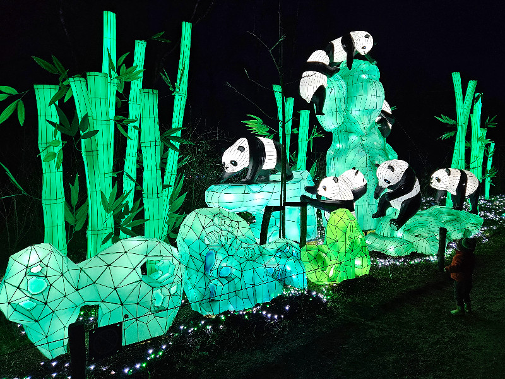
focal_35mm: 23
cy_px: 190
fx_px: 336
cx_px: 252
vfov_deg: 58.9
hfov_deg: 73.9
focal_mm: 5.4
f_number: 1.8
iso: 250
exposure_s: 1/100
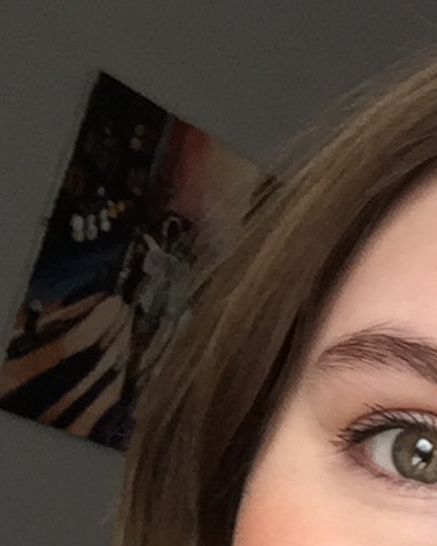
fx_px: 1487
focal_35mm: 92
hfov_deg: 16.1
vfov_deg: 19.0
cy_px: 743
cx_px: 515
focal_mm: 2.65
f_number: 2.2
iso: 64
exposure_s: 1/30
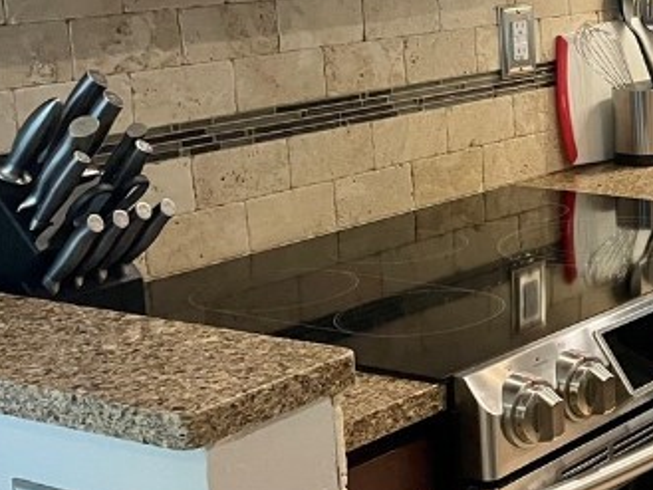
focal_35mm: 81
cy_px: 107
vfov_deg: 18.1
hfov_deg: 20.4
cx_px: 998
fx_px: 1529
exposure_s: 1/60
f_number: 1.6
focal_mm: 4.2
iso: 100
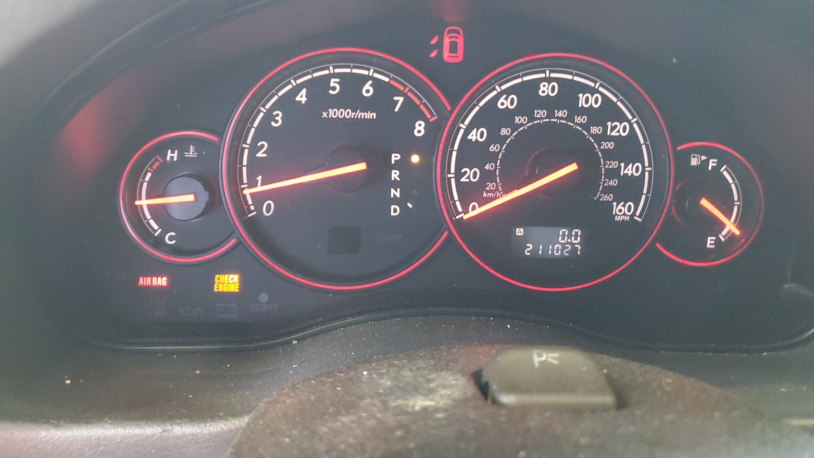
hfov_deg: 66.1
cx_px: 404
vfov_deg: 39.7
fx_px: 626
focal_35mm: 29
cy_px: 152
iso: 384
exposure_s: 1/60.2
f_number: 1.5
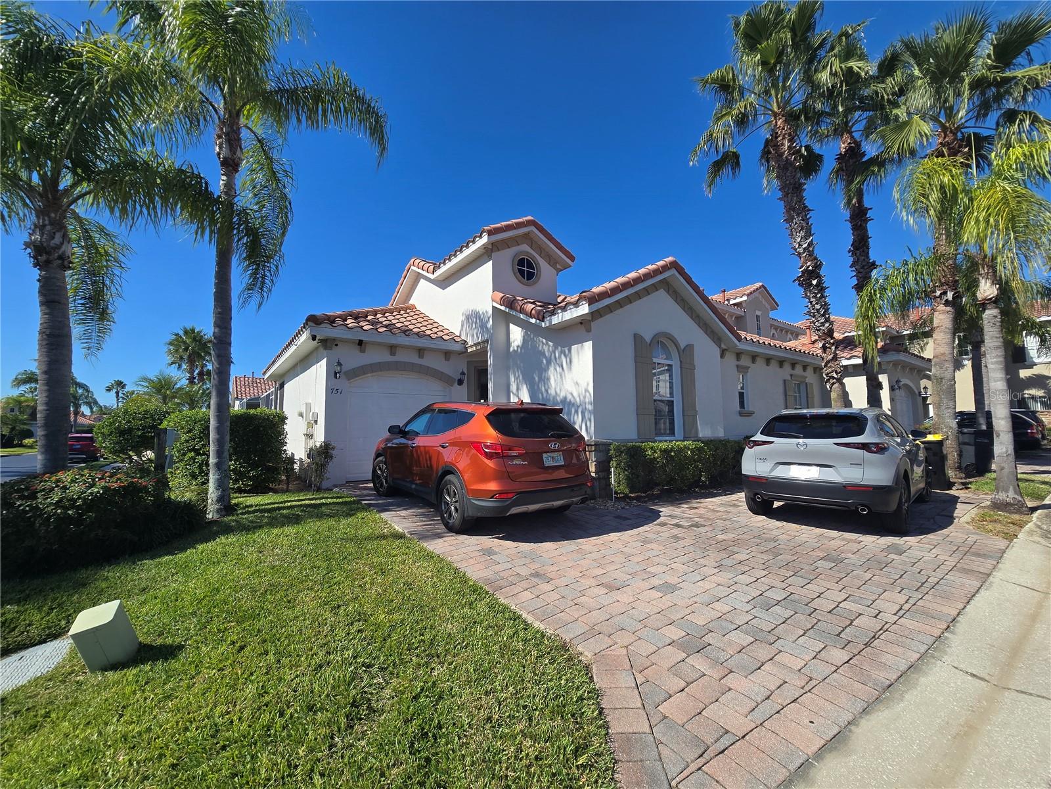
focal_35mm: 13
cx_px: 526
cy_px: 394
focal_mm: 2.2
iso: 50
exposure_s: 1/2450
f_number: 2.2
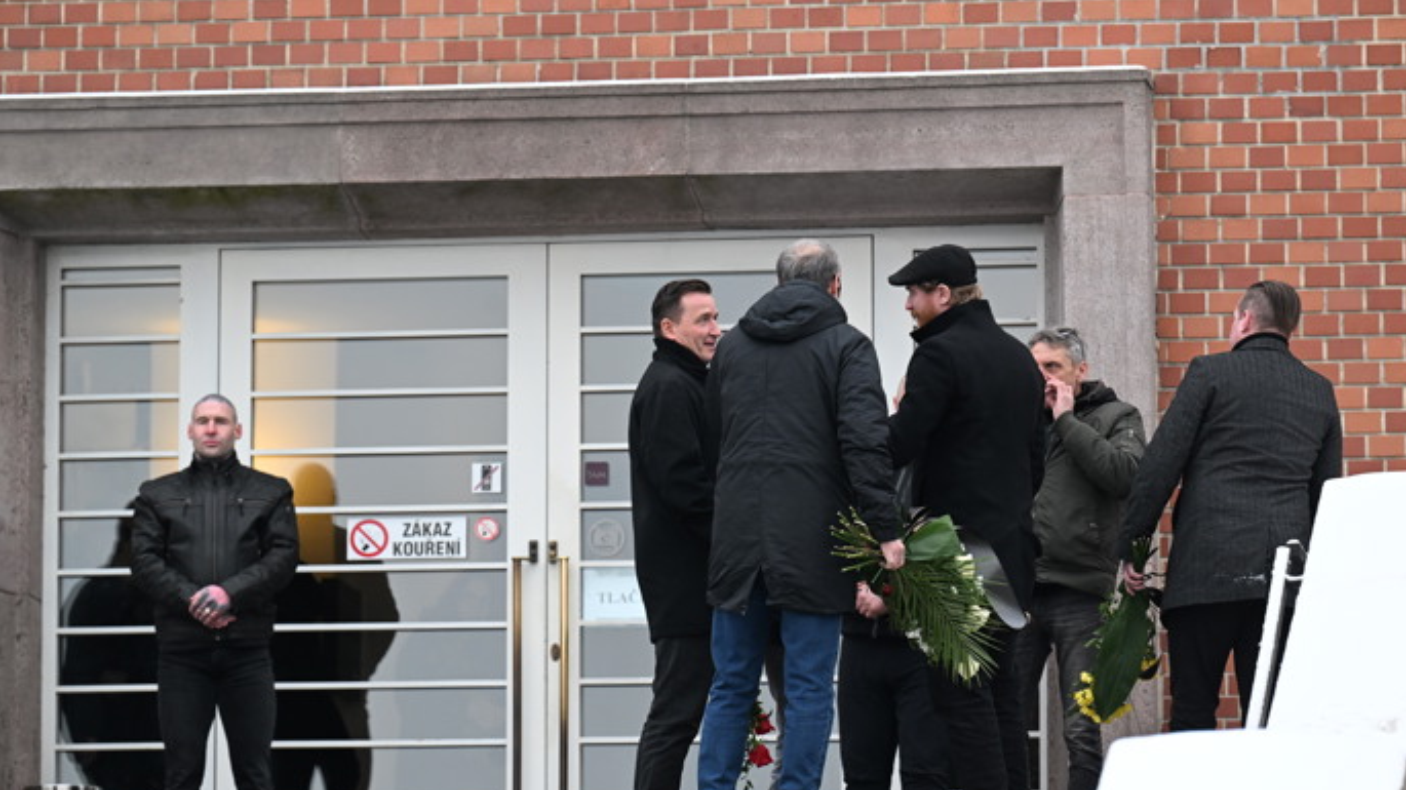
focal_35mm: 211
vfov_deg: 5.8
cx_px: 706
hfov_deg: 10.2
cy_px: 470
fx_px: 7865
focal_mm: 200
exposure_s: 1/320
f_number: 5
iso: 1600
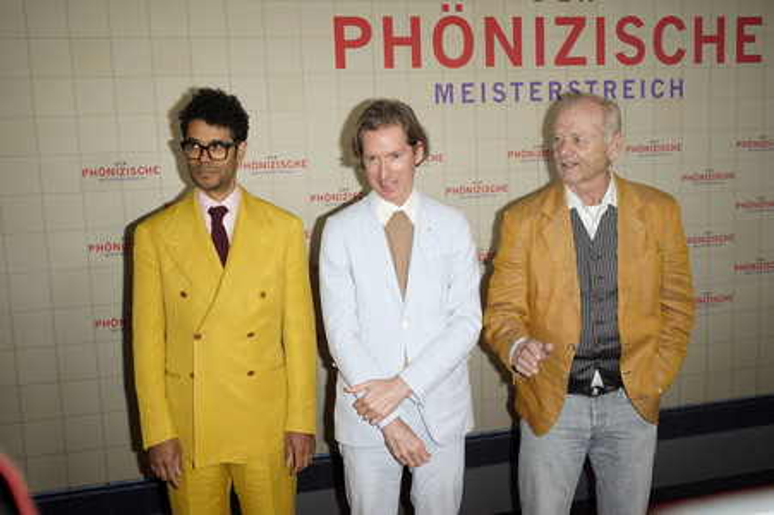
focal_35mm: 36
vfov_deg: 36.8
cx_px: 387
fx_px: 773
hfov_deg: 53.2
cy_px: 258
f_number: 5.6
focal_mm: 36
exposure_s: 1/160
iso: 320
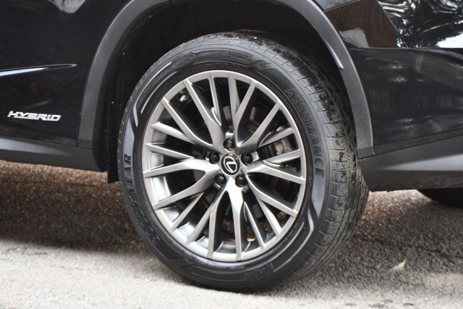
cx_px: 232
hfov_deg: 13.4
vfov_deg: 9.0
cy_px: 154
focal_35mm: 153
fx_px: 1968
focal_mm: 102
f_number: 4.8
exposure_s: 1/250
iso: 720
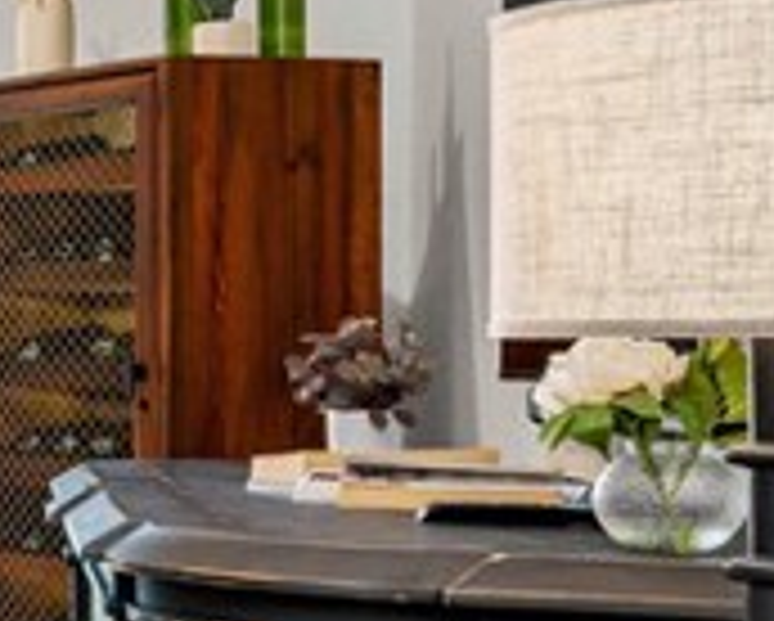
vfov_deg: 16.2
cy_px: 371
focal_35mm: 95
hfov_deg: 13.4
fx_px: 2179
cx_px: -1192
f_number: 6.7
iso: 320
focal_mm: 17
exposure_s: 1/8
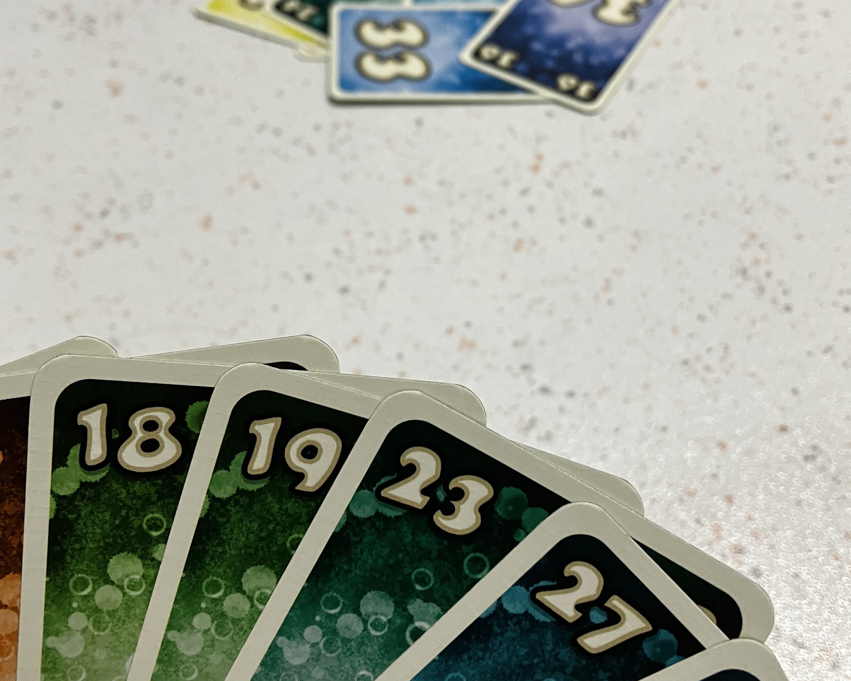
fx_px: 756
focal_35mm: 30
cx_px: 450
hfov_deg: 58.7
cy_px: 332
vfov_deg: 48.5
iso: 100
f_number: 1.8
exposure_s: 1/50
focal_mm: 3.99
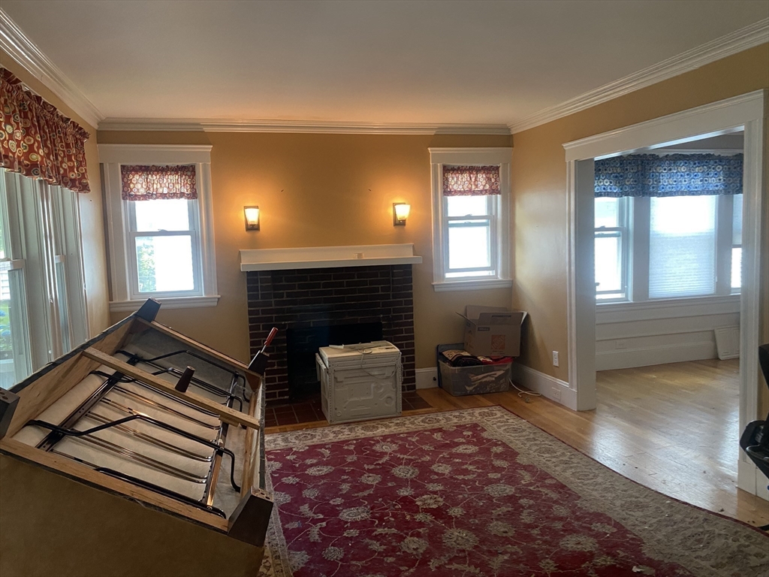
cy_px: 288
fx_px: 578
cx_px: 384
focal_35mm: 26
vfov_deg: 53.1
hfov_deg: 67.3
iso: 250
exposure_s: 1/60
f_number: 1.8
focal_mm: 4.25
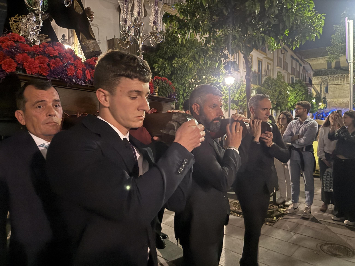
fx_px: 246
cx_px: 178
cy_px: 133
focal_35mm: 24
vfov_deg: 56.8
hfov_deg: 71.6
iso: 1600
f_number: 1.78
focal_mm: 6.76
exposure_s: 1/20
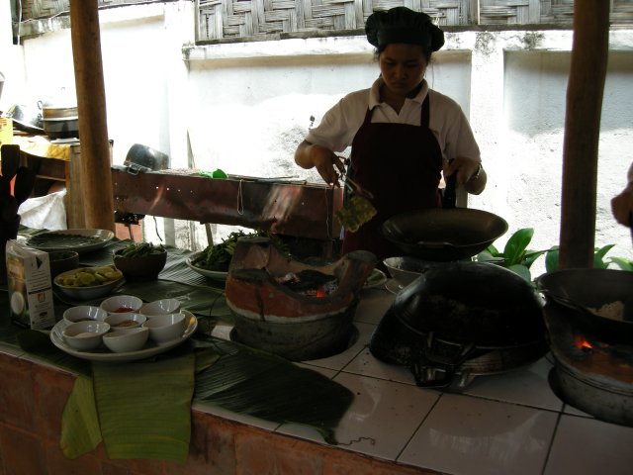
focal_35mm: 36
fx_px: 658
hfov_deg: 51.4
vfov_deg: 39.7
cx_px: 316
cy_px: 238
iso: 64
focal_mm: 7.5
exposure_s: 1/65.5
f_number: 3.4
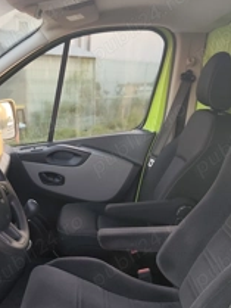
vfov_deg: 39.9
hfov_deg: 32.8
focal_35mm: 44
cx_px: 87
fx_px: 391
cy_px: 276
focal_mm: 6.19
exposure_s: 1/69.4
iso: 160
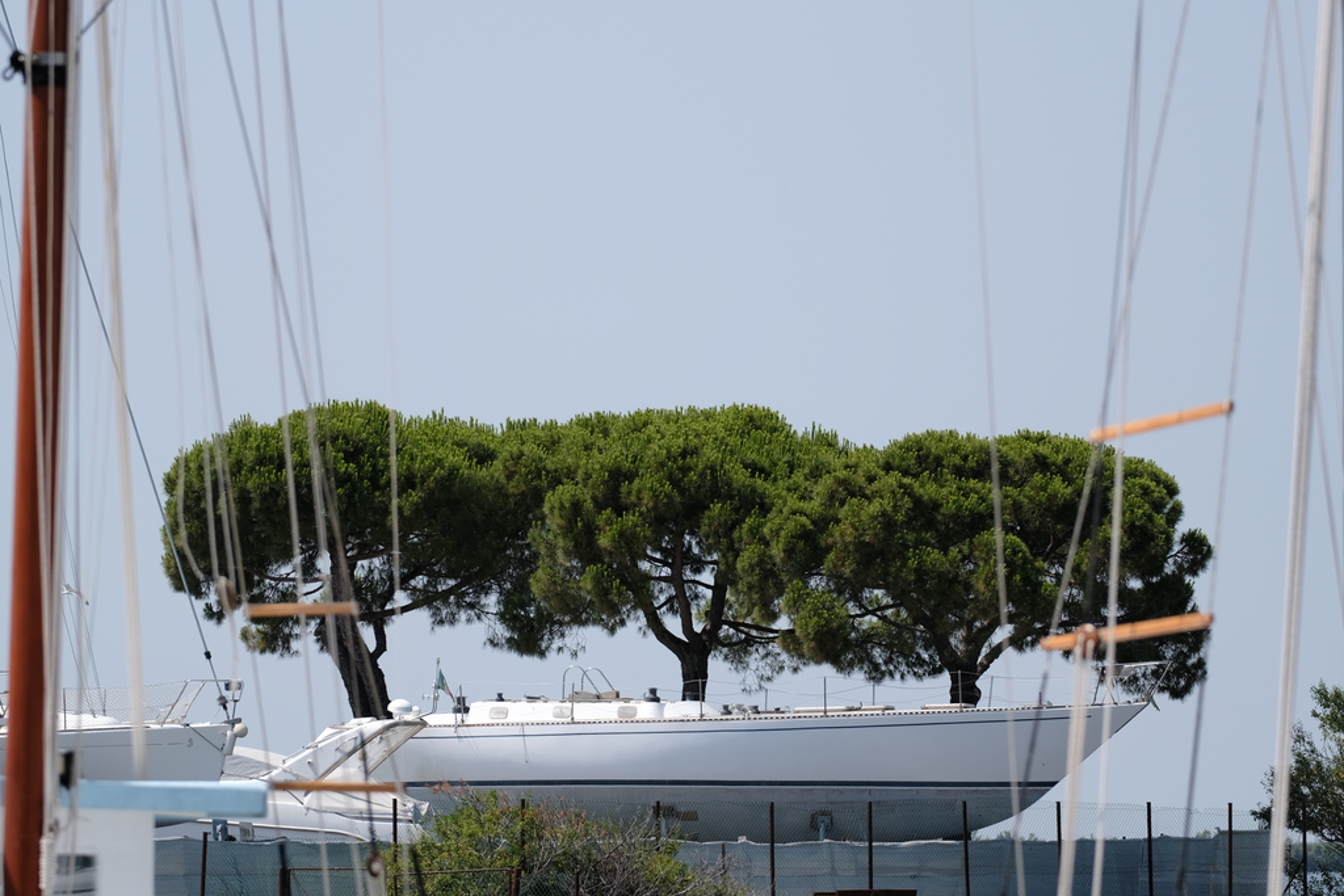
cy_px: 448
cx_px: 672
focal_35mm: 233
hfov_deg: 8.8
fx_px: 8699
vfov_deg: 5.9
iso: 160
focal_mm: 155
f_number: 5.6
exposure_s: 1/750
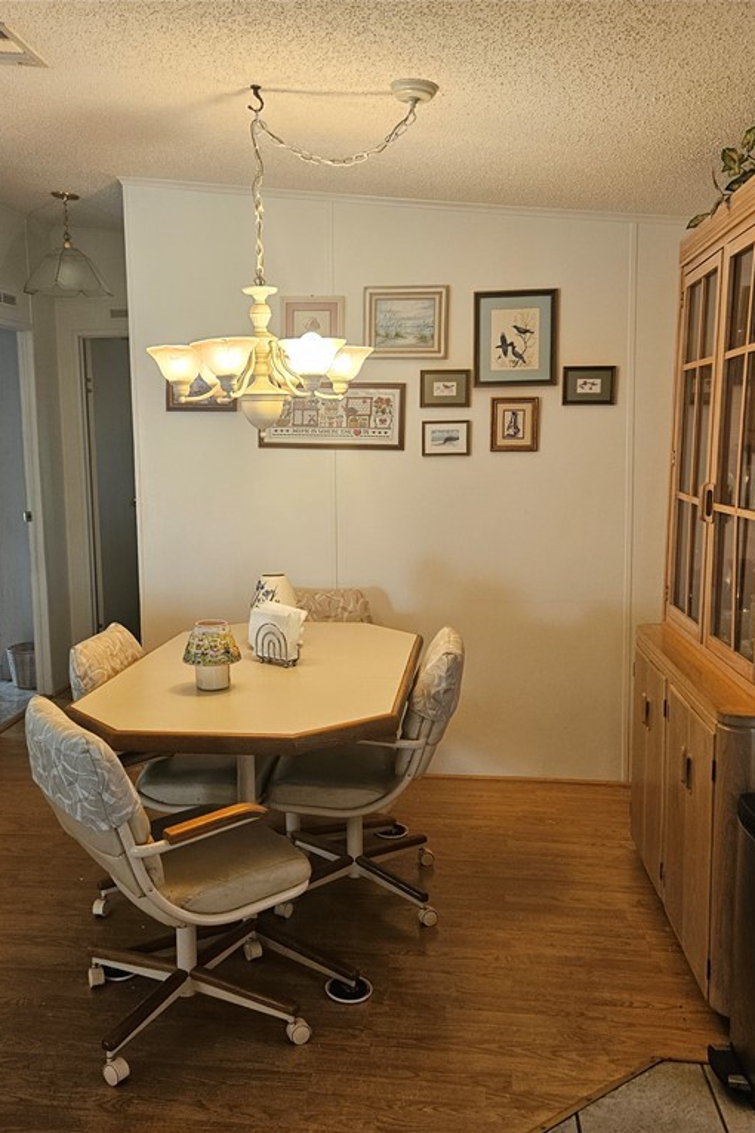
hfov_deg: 41.0
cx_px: 324
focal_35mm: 32
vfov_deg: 58.7
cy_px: 567
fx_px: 1007
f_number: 1.8
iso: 200
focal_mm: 5.4
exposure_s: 1/120
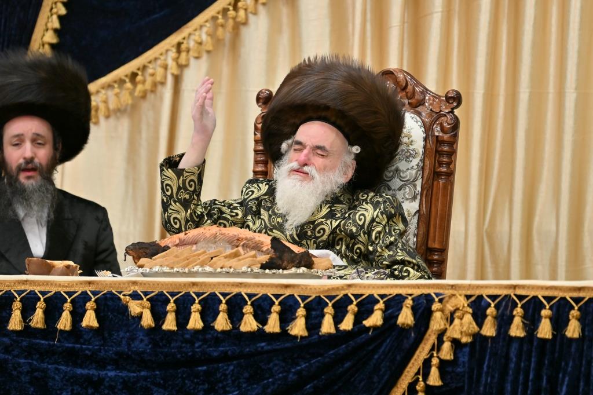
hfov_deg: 6.9
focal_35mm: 300
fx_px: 4940
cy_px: 198
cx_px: 296
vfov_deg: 4.6
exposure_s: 1/250
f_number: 2.8
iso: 320
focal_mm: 200
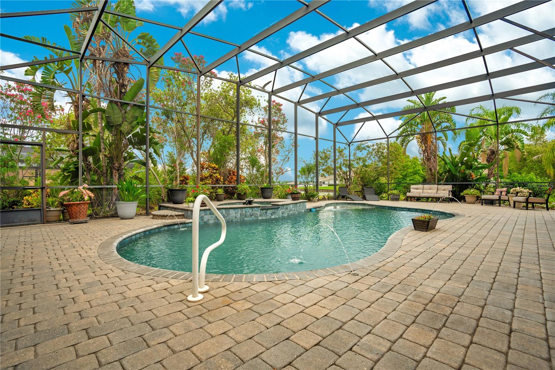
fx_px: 247
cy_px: 185
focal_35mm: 16
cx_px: 278
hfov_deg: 96.7
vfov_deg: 73.7
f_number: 6.3
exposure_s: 1/100
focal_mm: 16
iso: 100
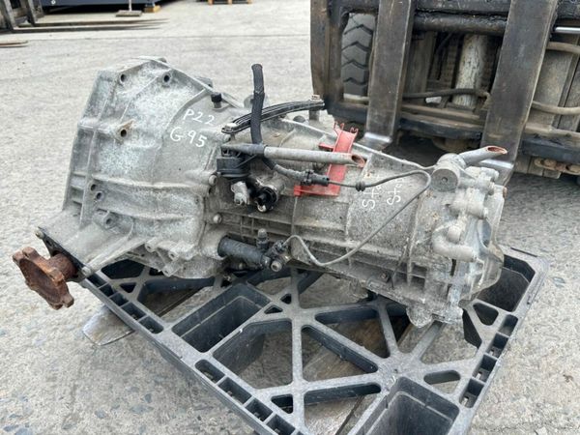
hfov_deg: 71.6
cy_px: 218
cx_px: 290
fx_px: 402
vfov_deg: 56.8
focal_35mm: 24
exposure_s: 1/740
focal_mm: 6.86
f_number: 1.78
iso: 80
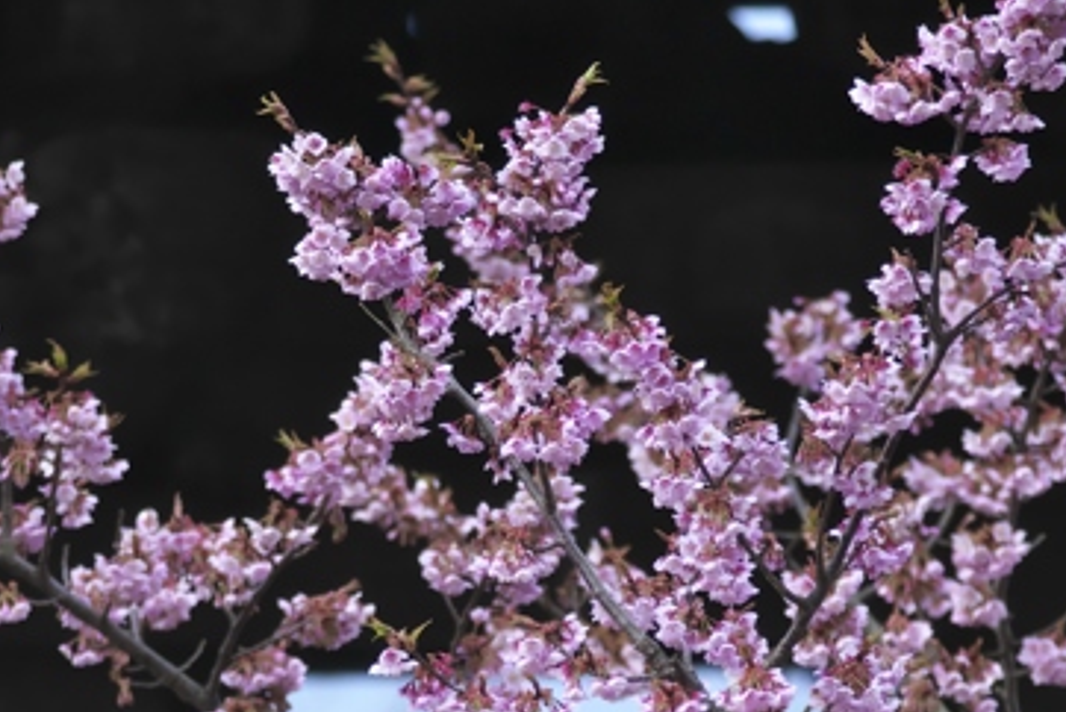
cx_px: 557
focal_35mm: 848
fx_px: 25130
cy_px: 990
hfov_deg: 2.4
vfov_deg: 1.6
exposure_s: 1/1600
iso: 800
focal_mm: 300
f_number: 4
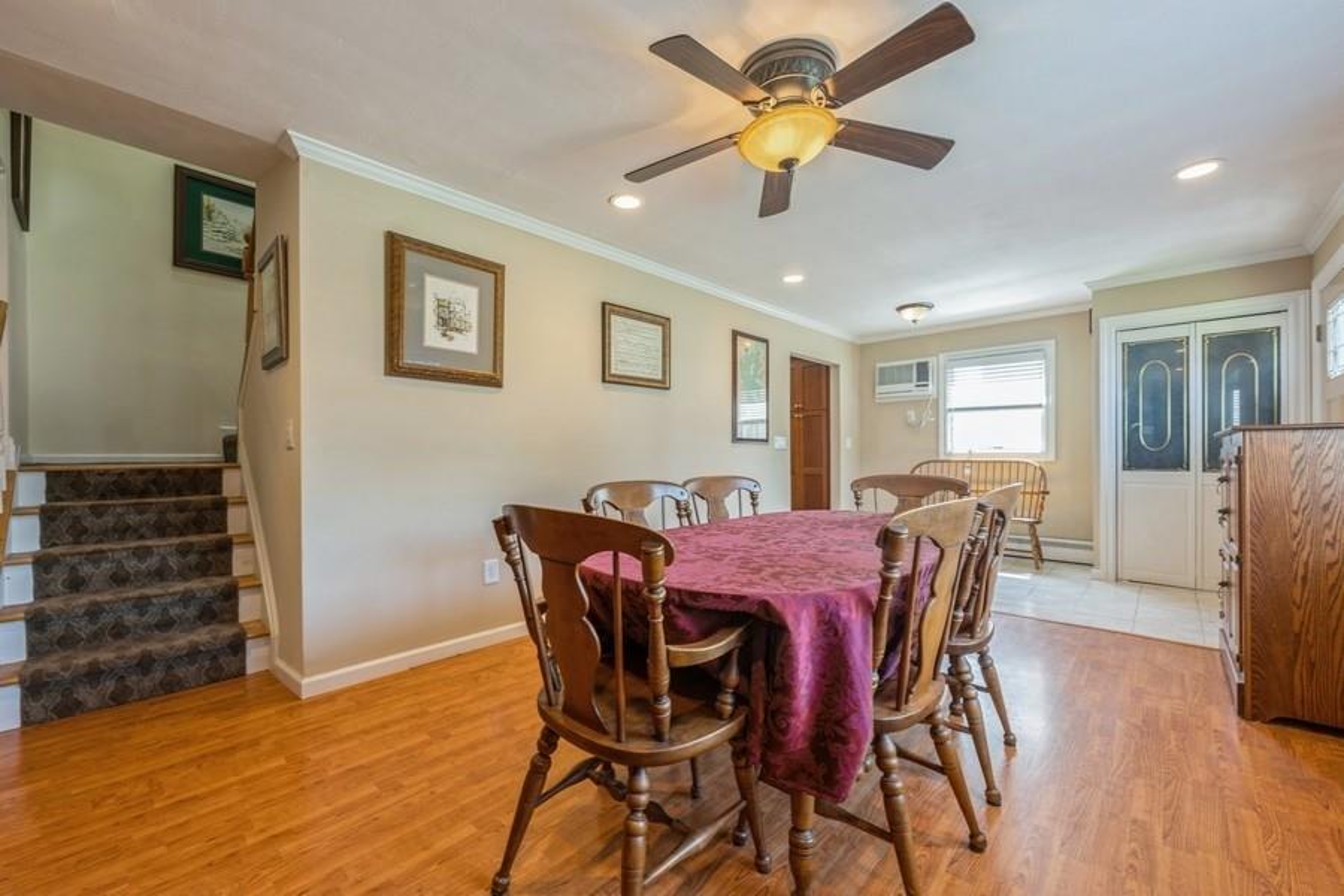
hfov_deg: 104.3
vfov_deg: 81.2
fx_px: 523
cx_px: 672
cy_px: 448
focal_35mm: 14
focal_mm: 14
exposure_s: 1/1.25
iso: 100
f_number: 11
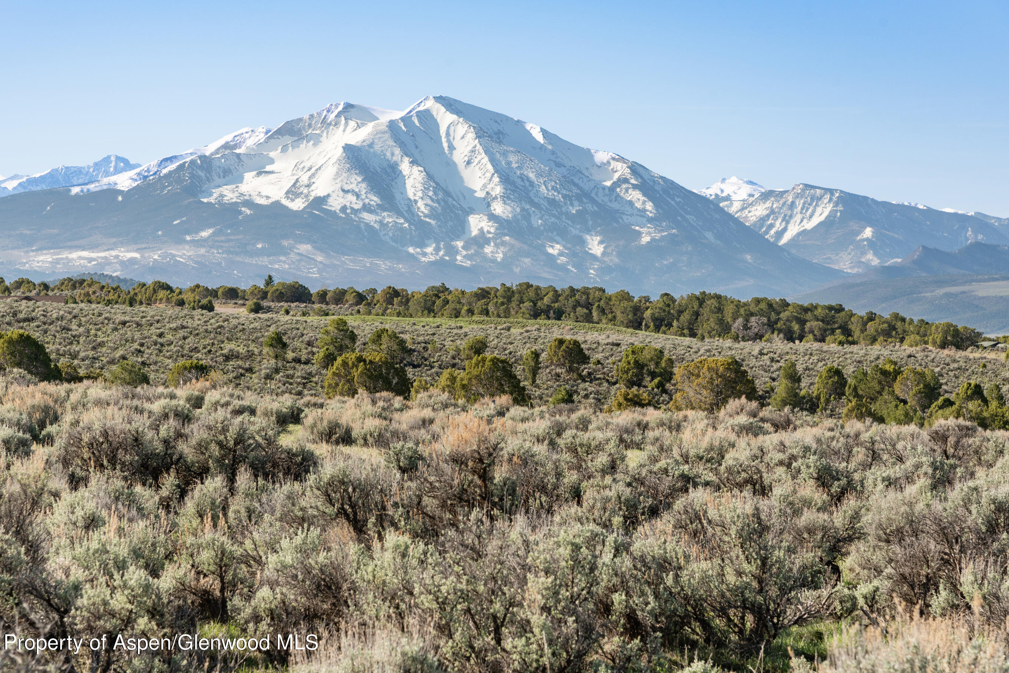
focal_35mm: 105
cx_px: 491
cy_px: 304
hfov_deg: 19.5
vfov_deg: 13.0
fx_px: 2944
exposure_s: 1/400
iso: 100
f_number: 8
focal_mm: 95
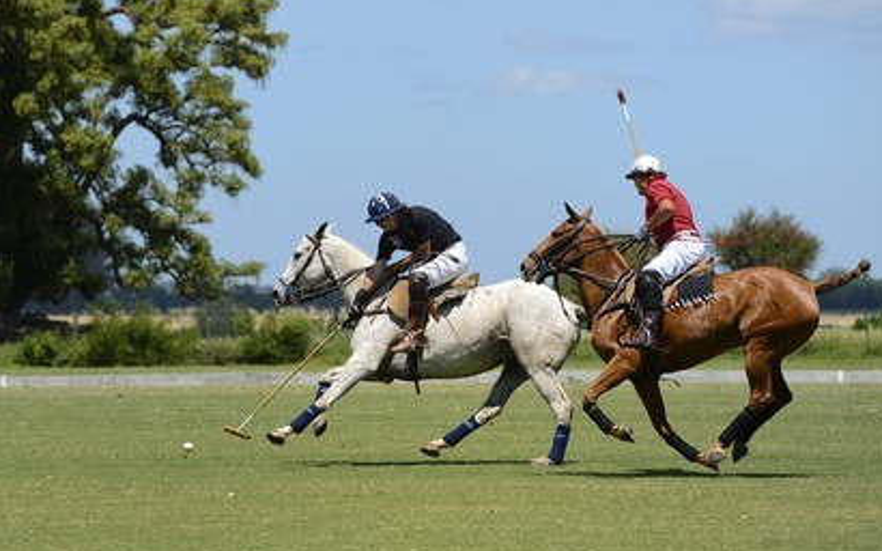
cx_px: 450
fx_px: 5022
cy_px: 295
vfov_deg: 6.3
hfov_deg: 10.0
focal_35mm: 209
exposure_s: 1/1000
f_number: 6.3
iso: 200
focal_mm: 200
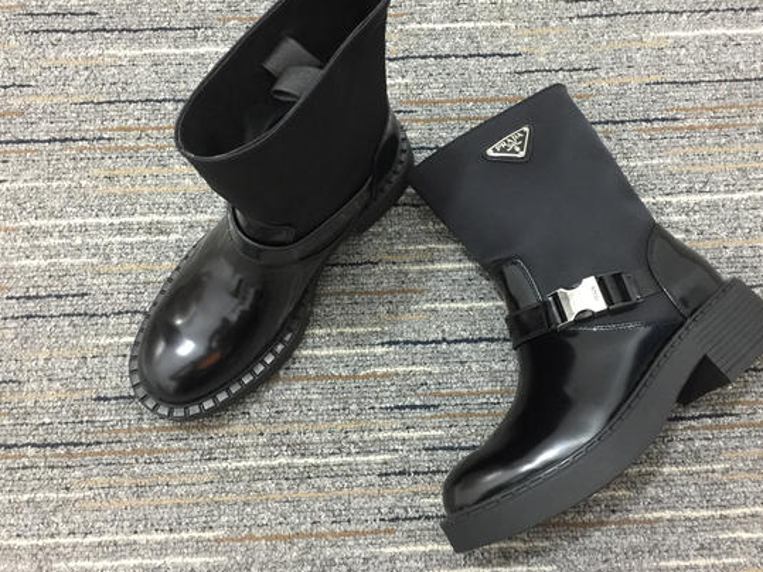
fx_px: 771
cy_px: 247
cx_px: 429
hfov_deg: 52.5
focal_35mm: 35
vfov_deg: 40.6
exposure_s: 1/17
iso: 160
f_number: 2.2
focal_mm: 4.15
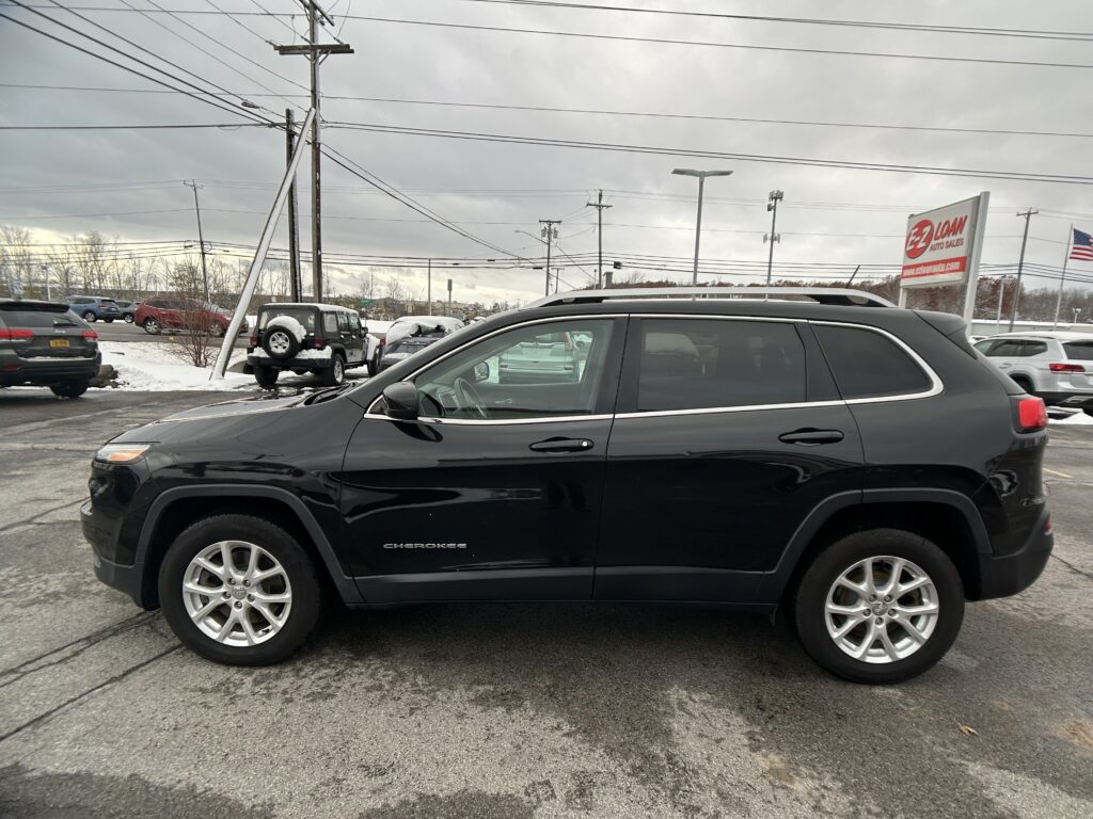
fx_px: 821
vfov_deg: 53.1
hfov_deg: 67.3
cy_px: 410
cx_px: 546
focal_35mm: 26
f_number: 1.5
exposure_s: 1/1431
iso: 50
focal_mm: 5.7
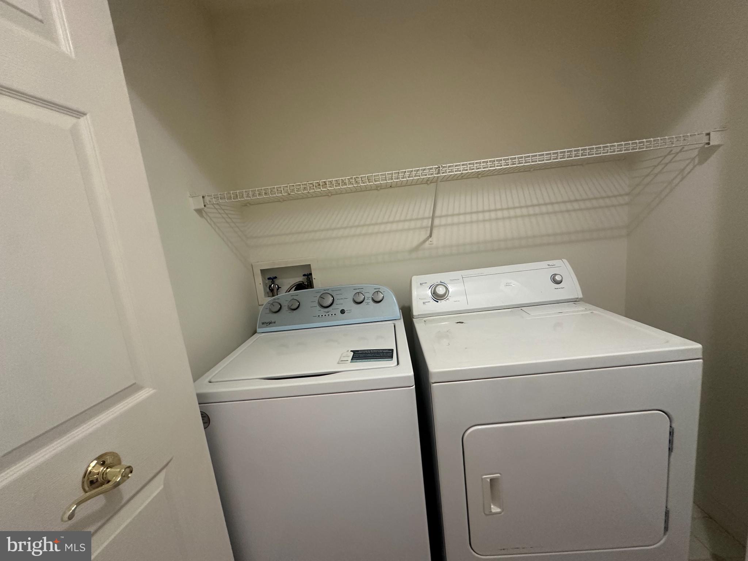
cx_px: 374
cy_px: 280
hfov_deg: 102.1
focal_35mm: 14
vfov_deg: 85.7
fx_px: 303
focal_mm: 2.22
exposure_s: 1/60
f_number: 2.2
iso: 400
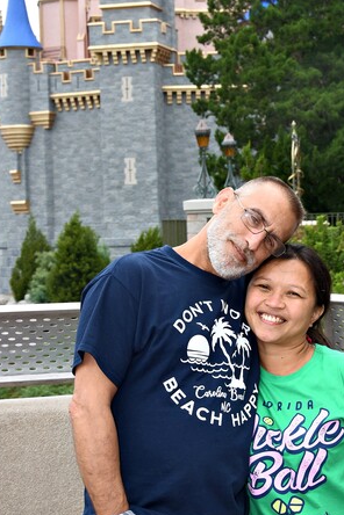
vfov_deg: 22.6
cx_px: 225
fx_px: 1290
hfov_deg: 15.2
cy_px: 223
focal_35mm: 90
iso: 400
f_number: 8
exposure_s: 1/250
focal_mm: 35
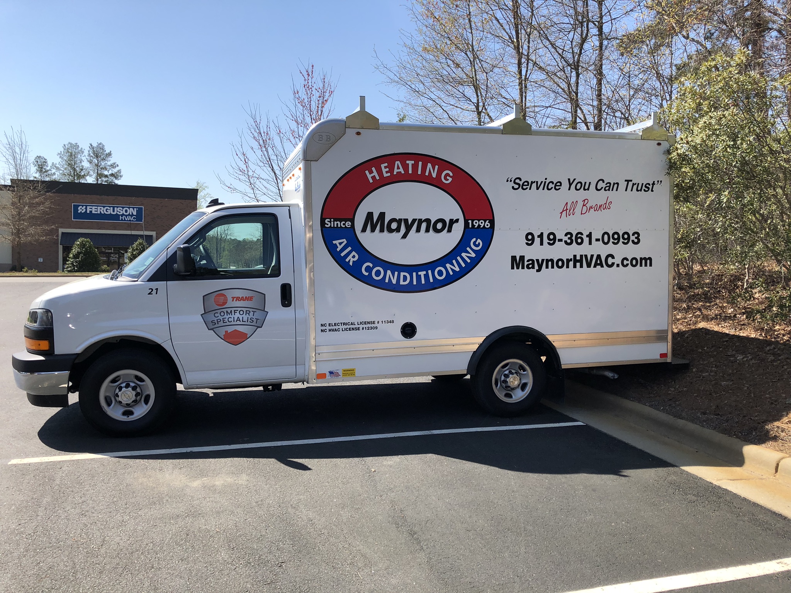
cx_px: 396
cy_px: 296
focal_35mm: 28
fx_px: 640
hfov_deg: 63.4
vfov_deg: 49.7
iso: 20
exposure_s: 1/1372
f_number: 1.8
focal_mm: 3.99
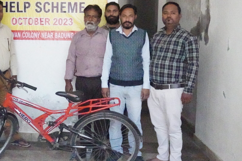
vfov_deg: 22.6
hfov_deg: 33.0
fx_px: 402
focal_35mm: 60
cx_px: 66
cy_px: 57
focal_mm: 25
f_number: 10
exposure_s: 1/3200
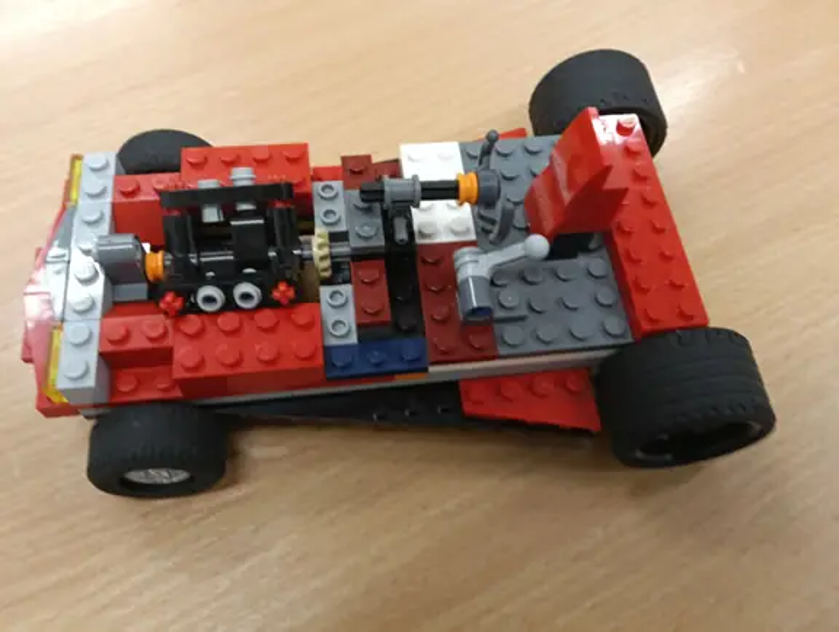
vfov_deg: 51.5
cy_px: 316
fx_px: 656
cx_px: 420
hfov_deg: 65.2
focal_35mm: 27
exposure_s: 1/30
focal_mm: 3.98
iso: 125
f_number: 1.8
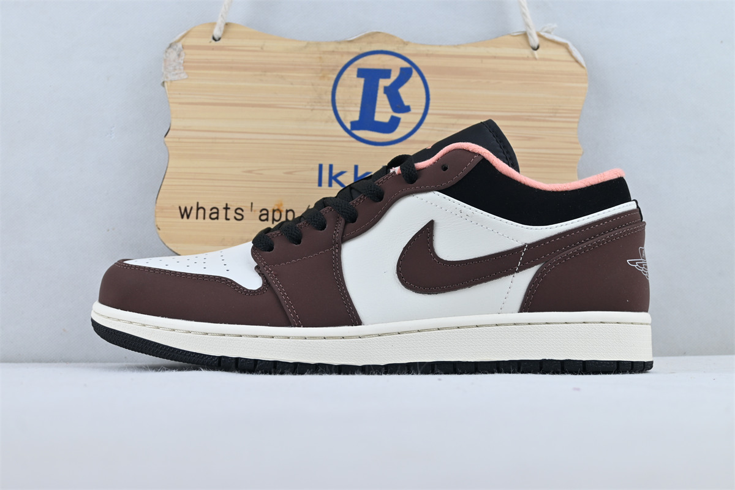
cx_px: 368
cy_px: 245
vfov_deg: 29.4
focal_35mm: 46
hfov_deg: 43.0
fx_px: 934
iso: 100
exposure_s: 1/80
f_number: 4.8
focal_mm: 30.5
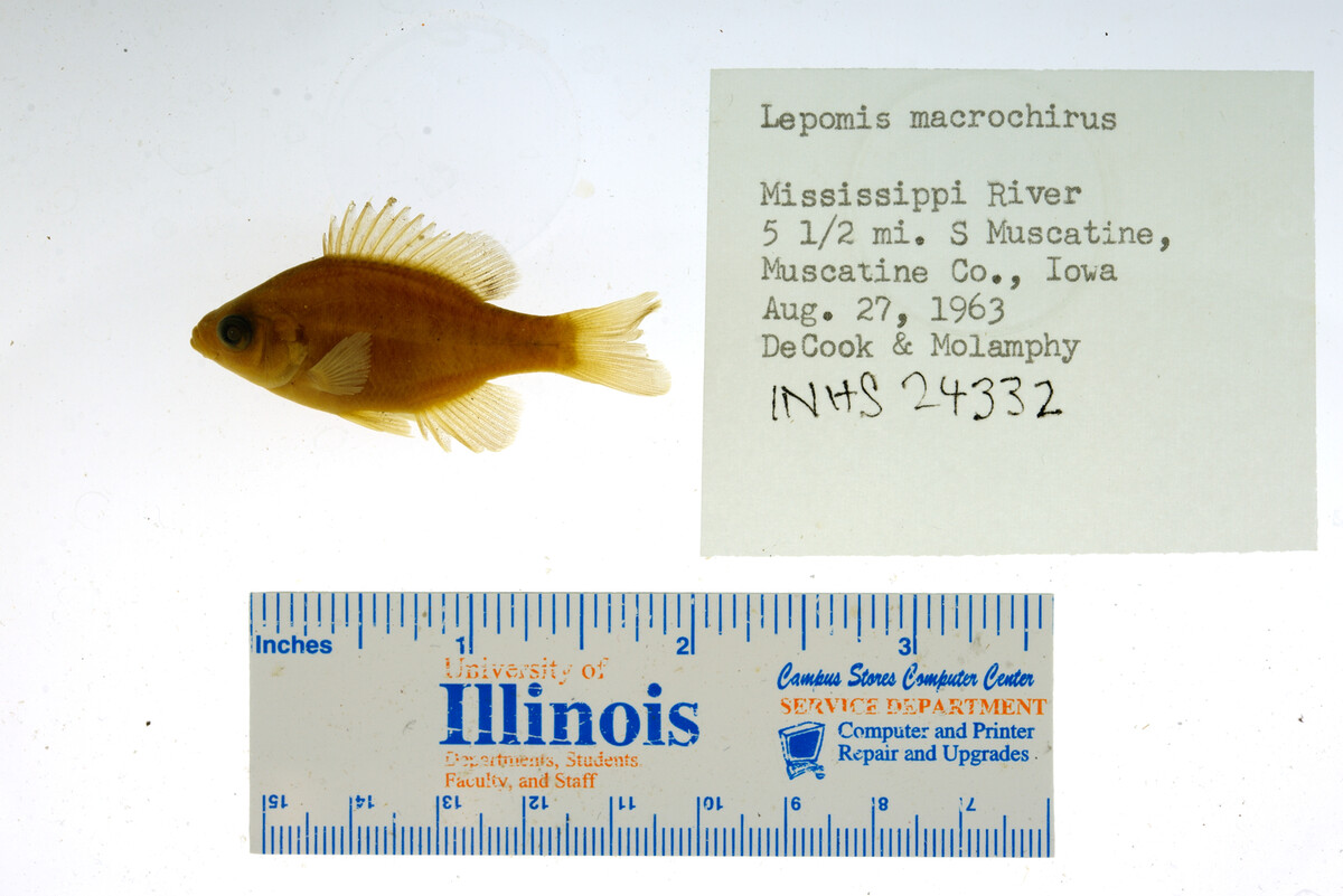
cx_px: 672
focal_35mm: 60
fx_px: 2239
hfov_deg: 33.4
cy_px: 448
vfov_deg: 22.6
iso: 100
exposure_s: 1/200
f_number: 10
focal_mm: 60
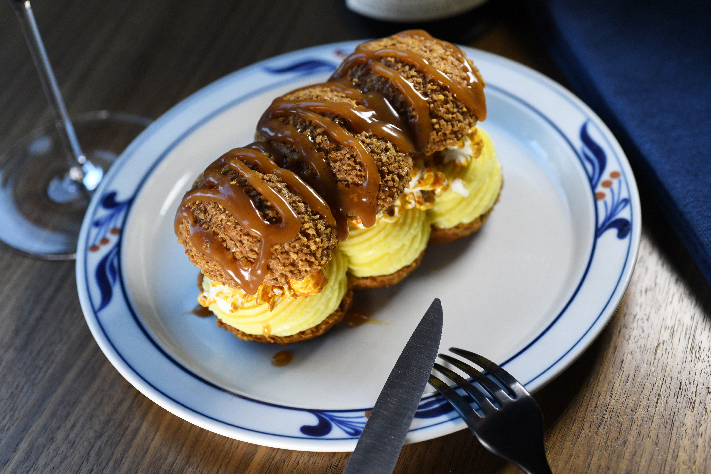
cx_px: 356
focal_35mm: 60
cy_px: 237
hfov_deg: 33.4
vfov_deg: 22.6
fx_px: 1185
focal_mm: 60
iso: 1000
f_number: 5.6
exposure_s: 1/250
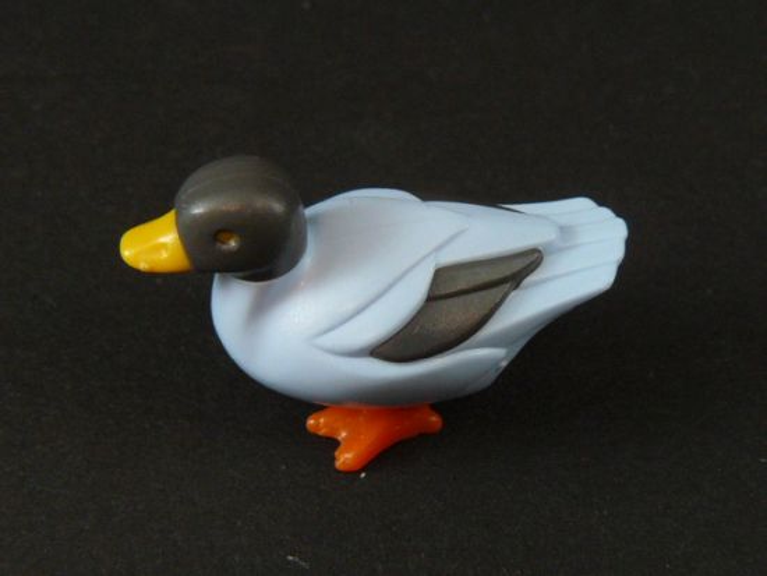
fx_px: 1574
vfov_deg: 20.7
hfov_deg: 27.4
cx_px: 384
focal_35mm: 71
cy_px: 288
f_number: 4
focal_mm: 7.9
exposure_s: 1/30
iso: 250
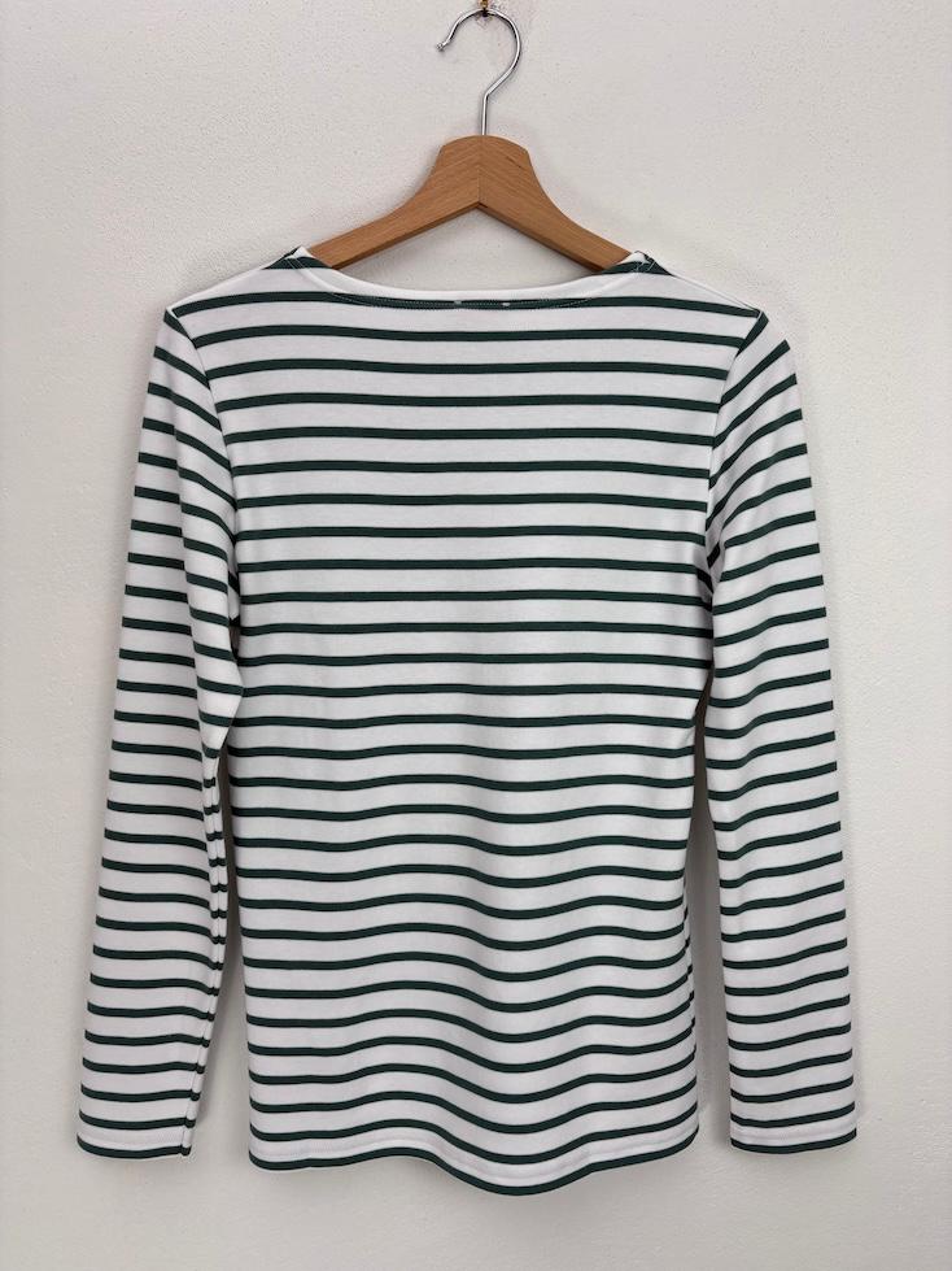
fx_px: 954
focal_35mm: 26
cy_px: 636
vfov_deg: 67.3
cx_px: 476
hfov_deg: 53.1
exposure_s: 1/127
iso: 32
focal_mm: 5.96
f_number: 1.6
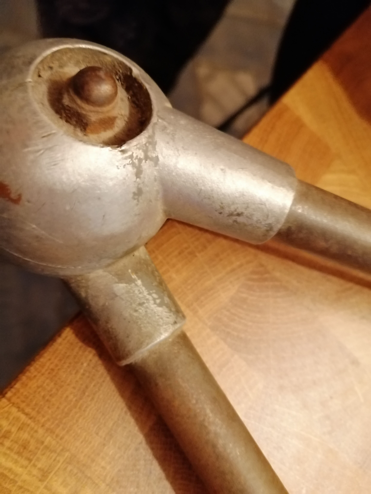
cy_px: 247
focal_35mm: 26
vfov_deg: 67.3
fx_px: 372
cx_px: 186
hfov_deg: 53.1
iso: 640
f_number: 1.8
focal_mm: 3.95
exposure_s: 1/20
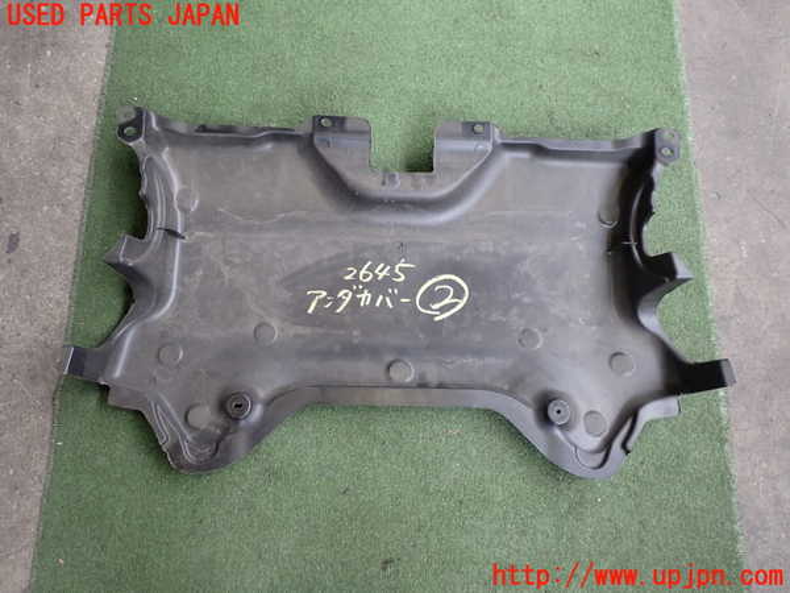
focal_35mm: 30
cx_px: 395
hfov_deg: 60.0
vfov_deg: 46.8
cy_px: 296
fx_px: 685
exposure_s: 1/80
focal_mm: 5.4
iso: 200
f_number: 2.3
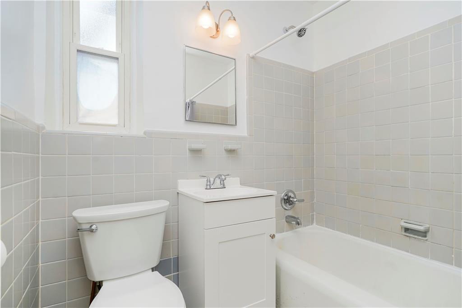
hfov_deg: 91.6
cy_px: 154
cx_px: 231
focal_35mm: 18
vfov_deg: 68.8
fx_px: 224
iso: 100
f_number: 6.3
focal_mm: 17.5
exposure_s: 1/80
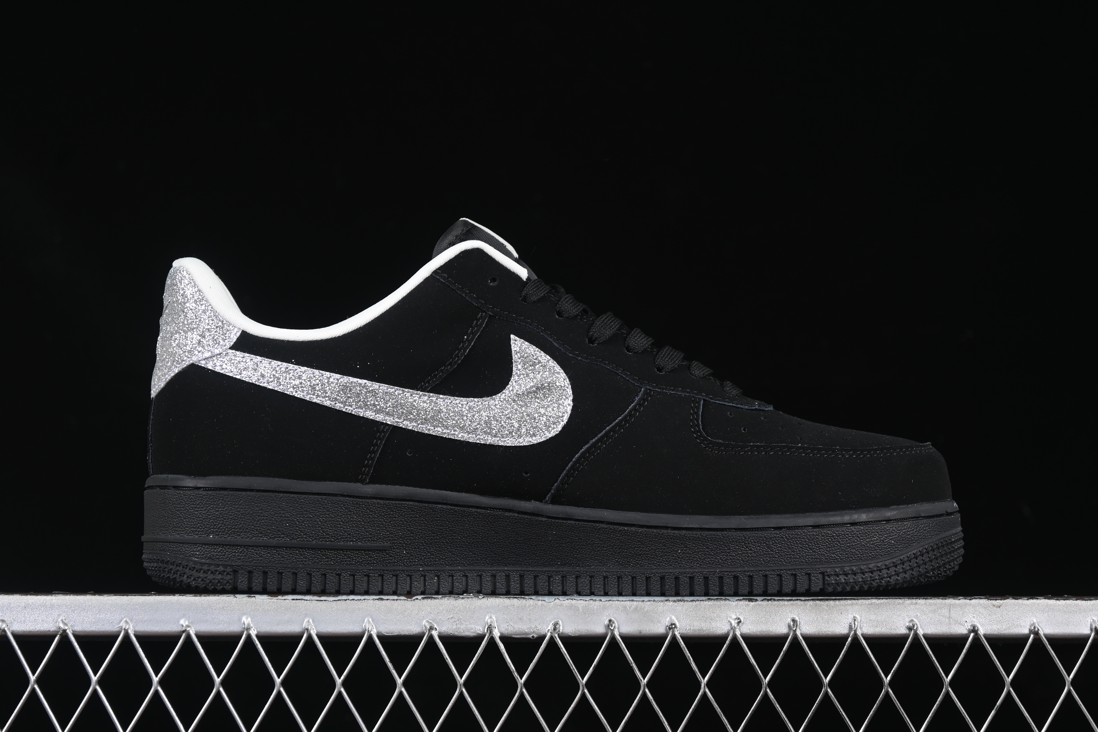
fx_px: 2287
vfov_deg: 18.2
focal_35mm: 75
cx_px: 549
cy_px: 366
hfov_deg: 27.0
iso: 160
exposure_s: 1/50
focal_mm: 50
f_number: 6.3
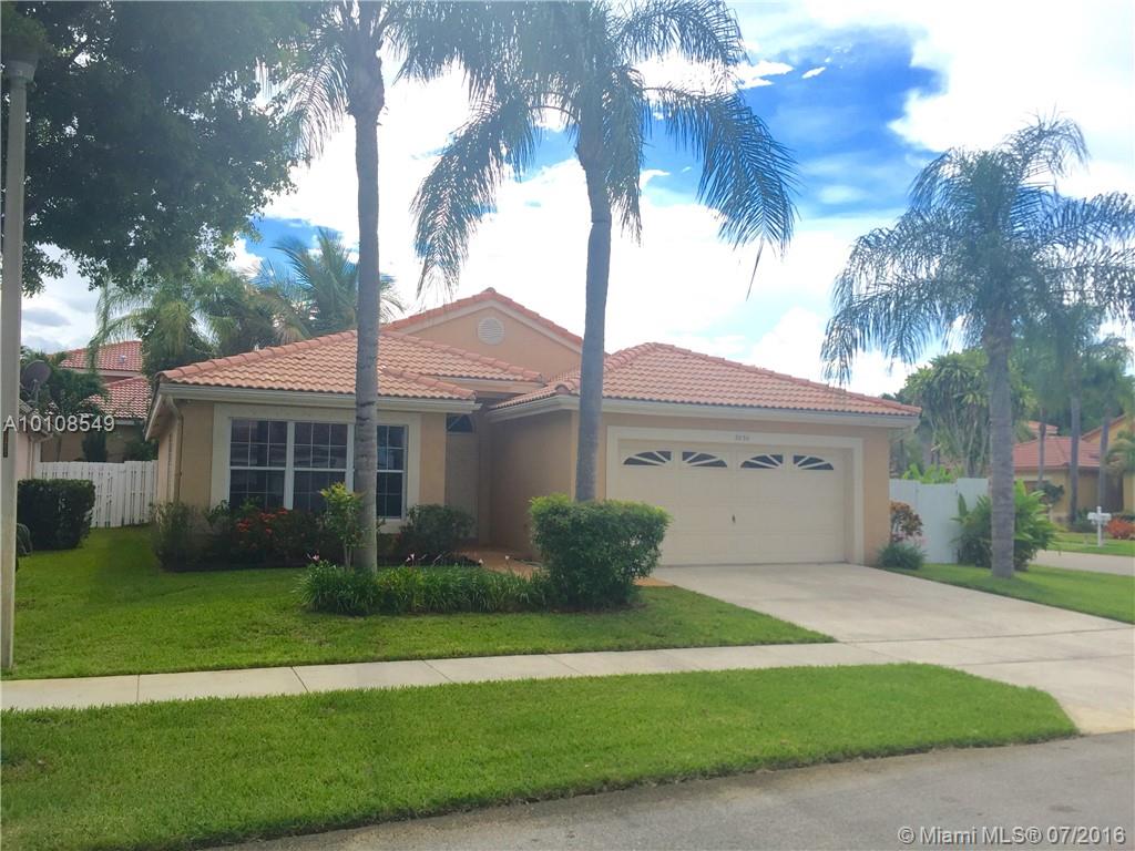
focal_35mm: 29
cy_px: 426
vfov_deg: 48.2
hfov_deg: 61.7
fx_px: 951
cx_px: 568
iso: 32
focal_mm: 4.15
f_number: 2.2
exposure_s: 1/1276
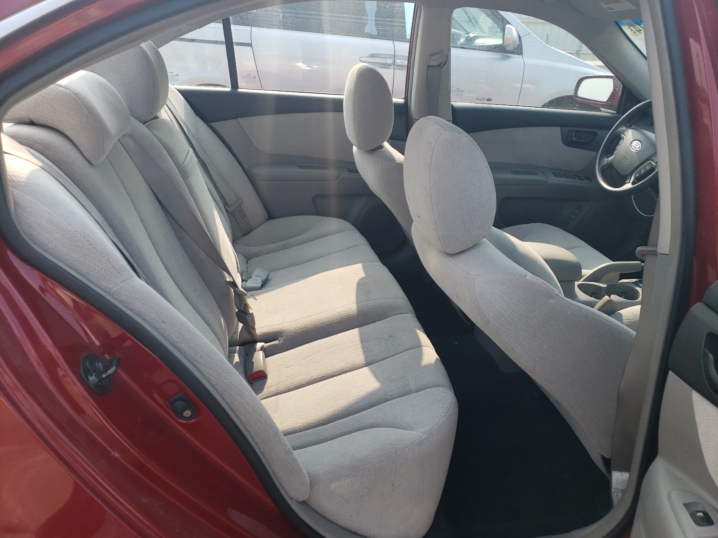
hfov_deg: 67.3
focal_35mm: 26
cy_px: 269
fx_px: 539
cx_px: 359
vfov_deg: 53.1
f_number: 1.5
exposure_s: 1/909
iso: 50
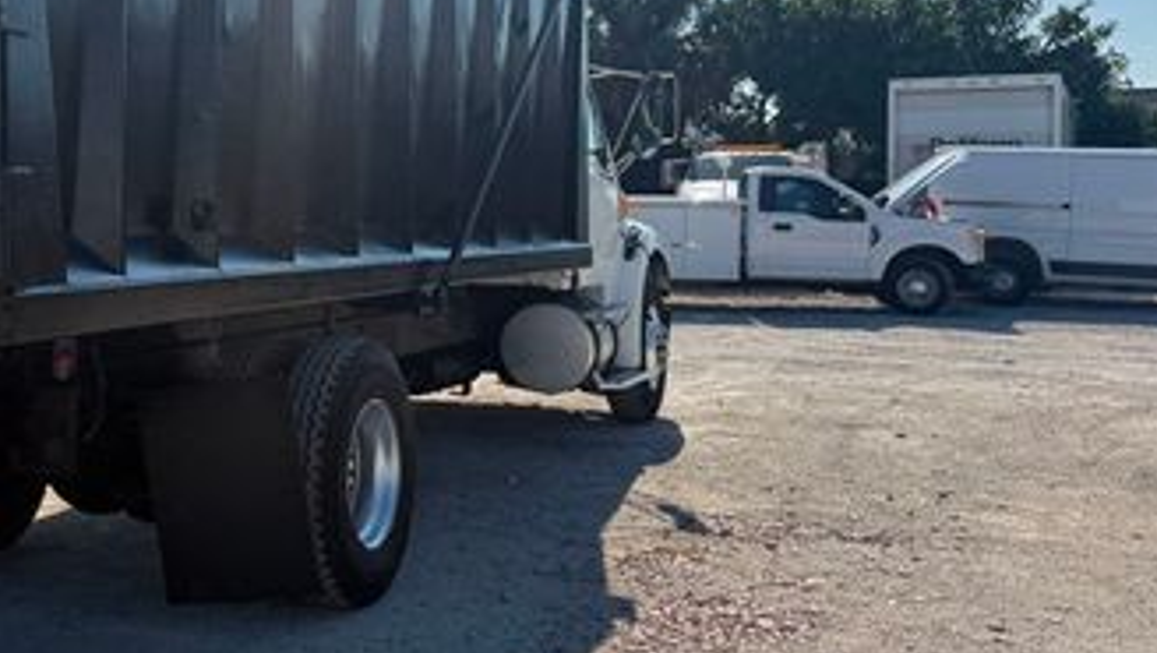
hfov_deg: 37.8
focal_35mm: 51
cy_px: 240
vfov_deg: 23.5
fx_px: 1566
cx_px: 109
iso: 125
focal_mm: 6.76
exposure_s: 1/10309
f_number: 1.78
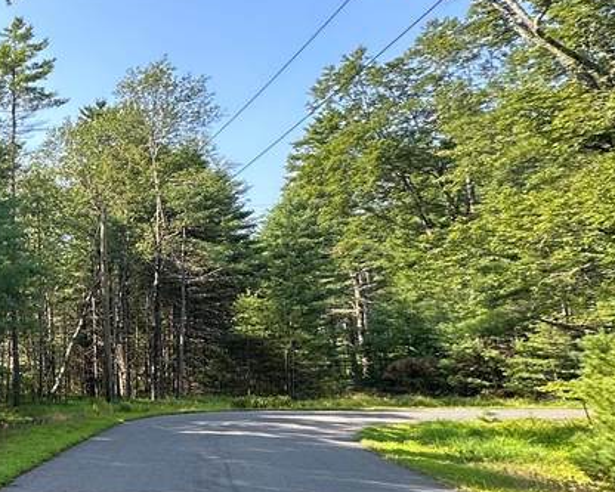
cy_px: 310
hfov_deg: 27.9
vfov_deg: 35.5
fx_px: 765
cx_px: -324
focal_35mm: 42
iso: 40
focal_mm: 2.22
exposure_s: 1/164
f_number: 2.2
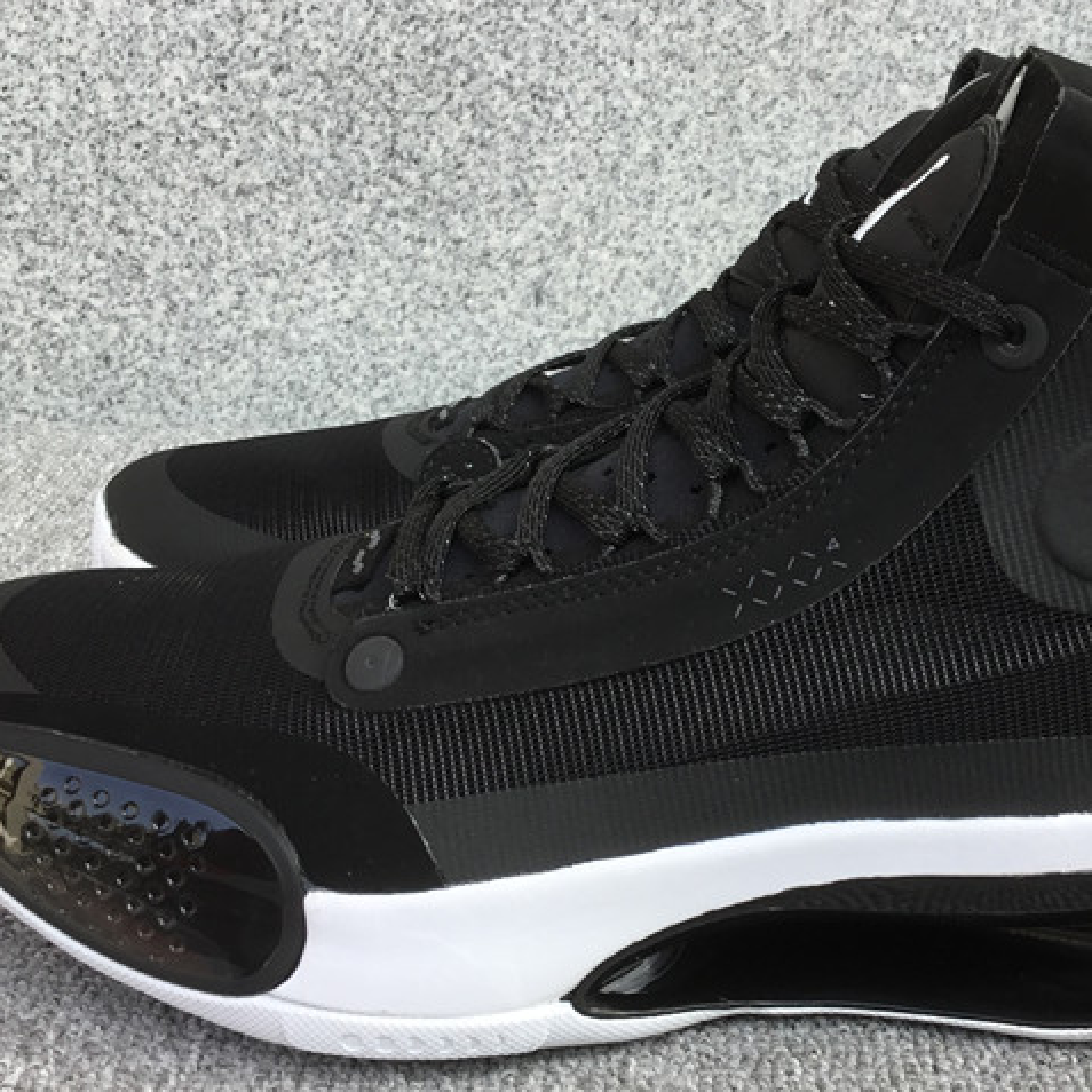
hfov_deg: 36.4
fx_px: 1642
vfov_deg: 36.8
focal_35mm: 46
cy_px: 570
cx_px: 730
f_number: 2.4
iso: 25
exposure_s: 1/185
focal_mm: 3.3
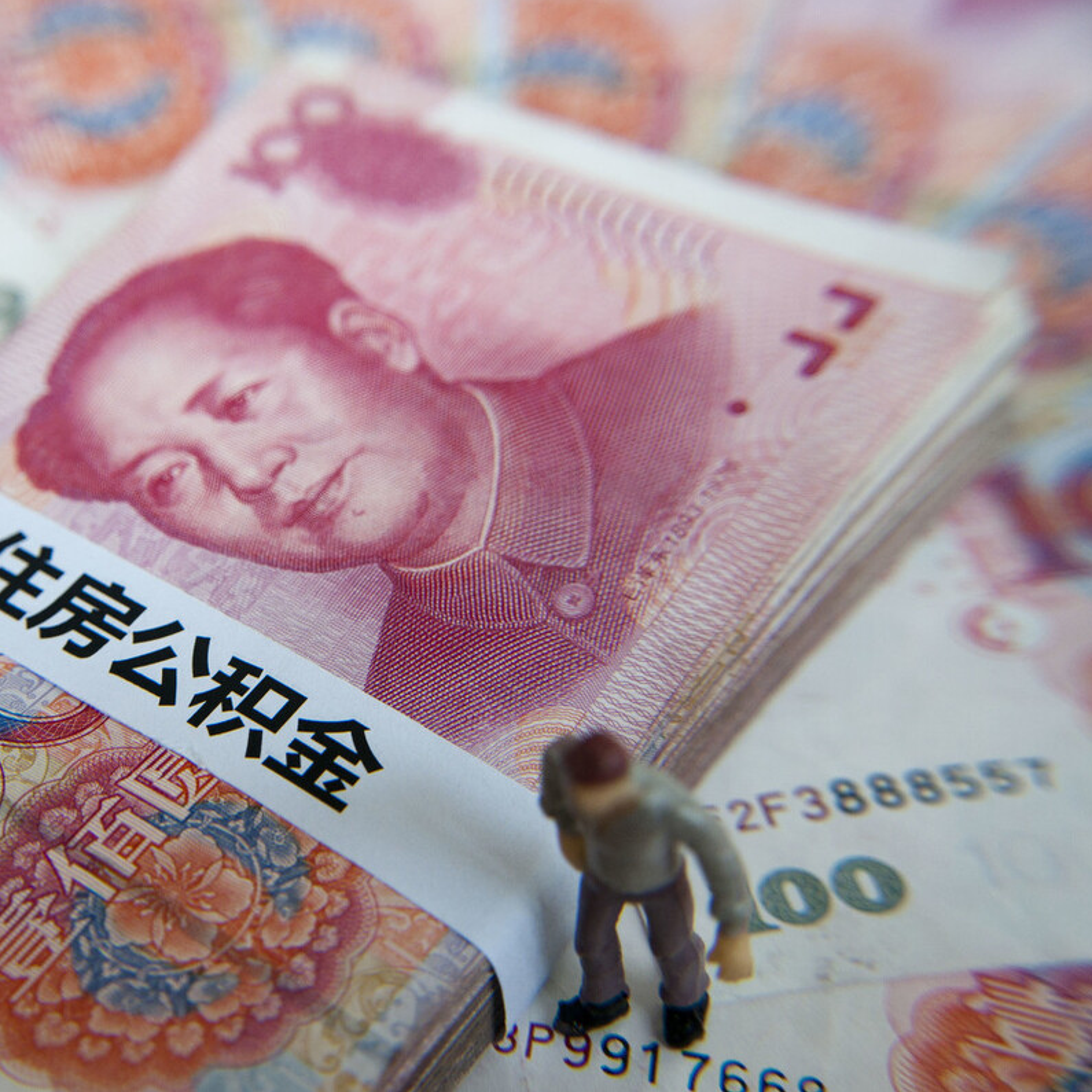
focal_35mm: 50
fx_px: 1785
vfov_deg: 34.0
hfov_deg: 33.4
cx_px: 286
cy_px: 545
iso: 320
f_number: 4.5
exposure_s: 1/50
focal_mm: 26
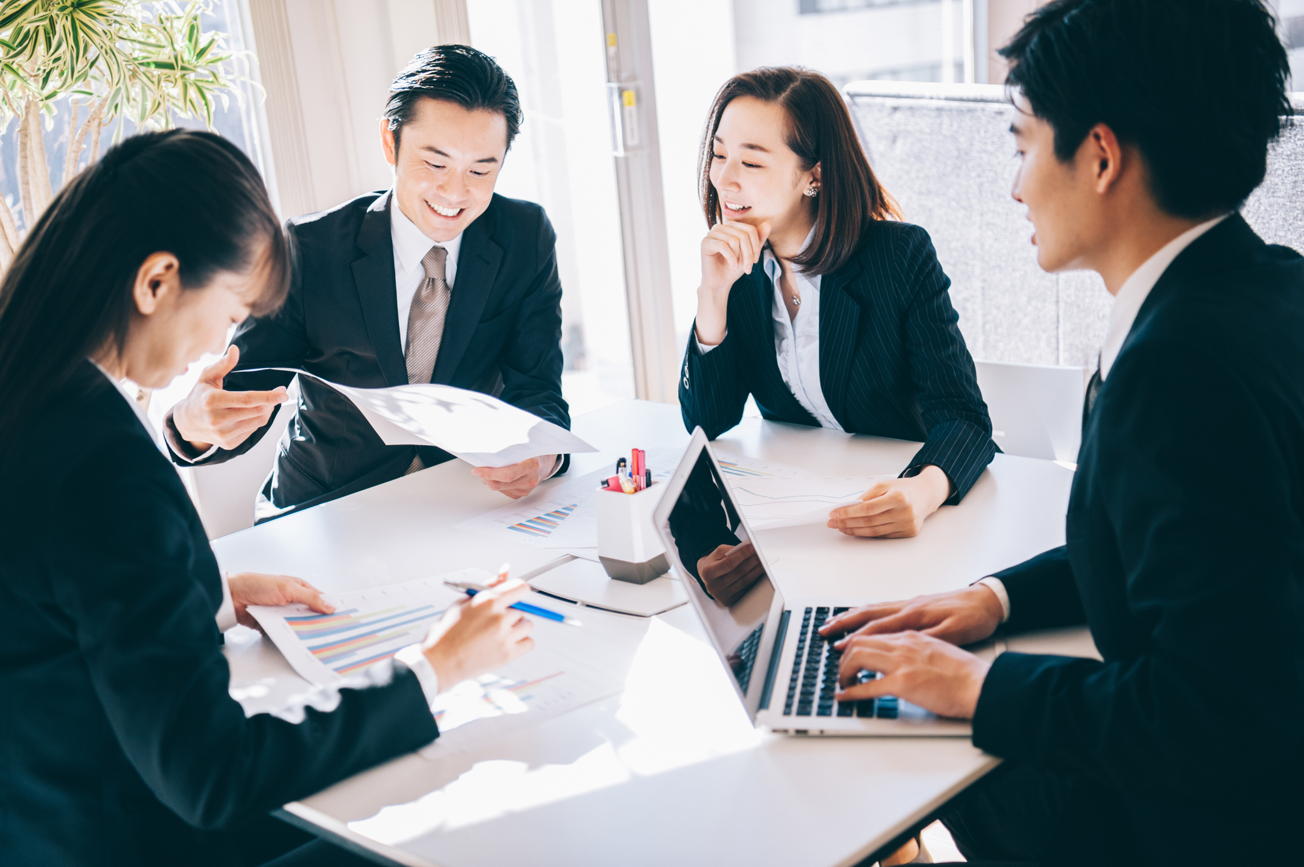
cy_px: 434
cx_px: 652
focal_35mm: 48
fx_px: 1737
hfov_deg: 41.1
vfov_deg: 28.0
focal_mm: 48
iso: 500
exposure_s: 1/200
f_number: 2.8
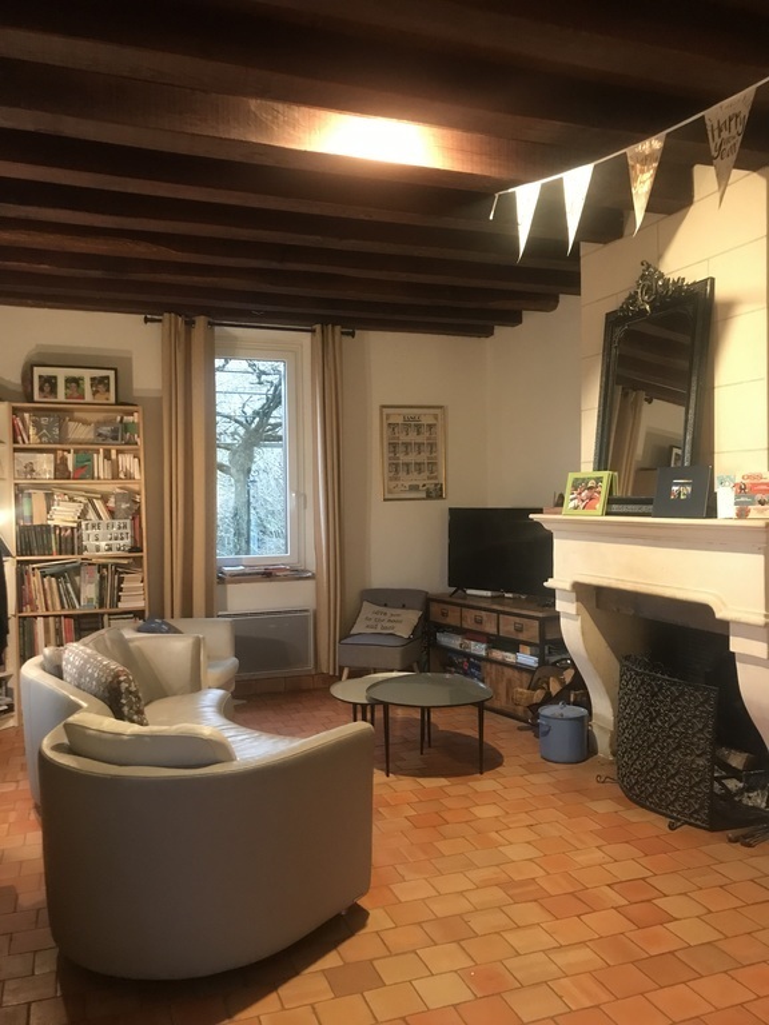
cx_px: 384
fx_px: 829
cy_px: 512
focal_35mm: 28
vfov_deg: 63.4
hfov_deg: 49.7
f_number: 1.8
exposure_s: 1/7
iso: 100
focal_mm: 3.99
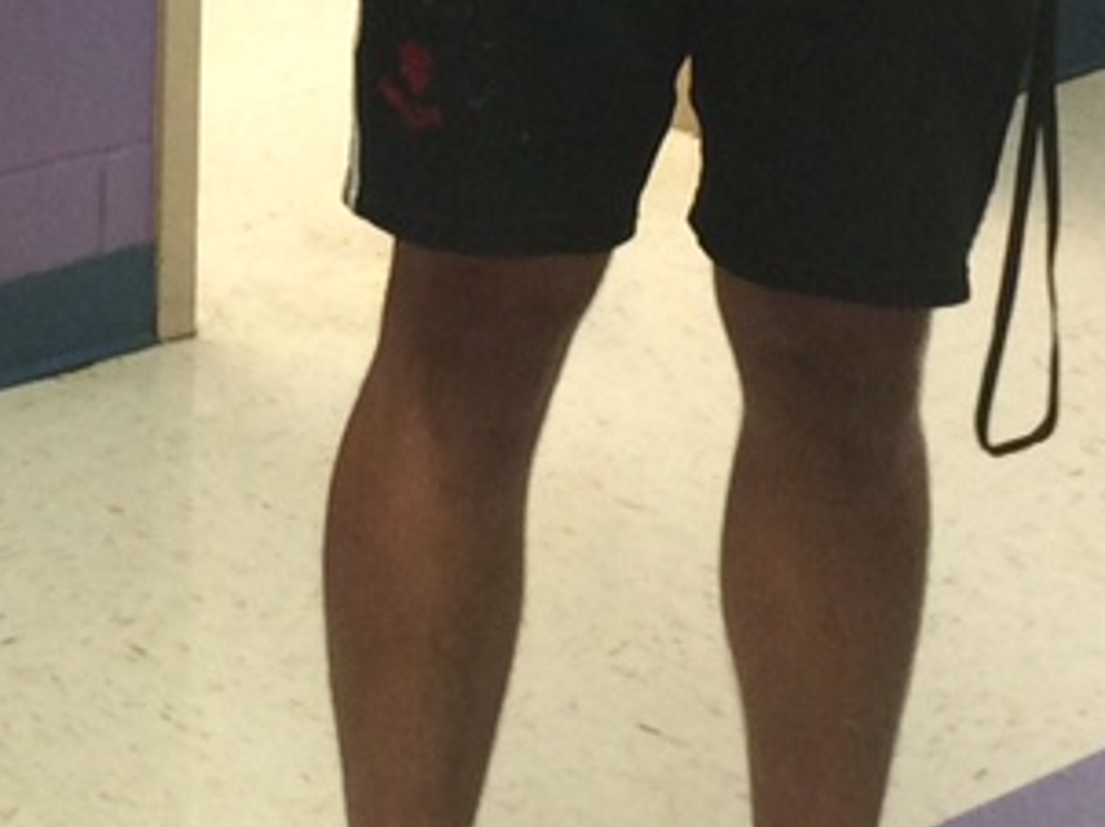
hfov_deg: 15.7
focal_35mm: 123
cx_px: -33
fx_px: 3923
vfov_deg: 11.3
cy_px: -560
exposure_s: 1/30
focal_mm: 4.15
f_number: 2.2
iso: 100
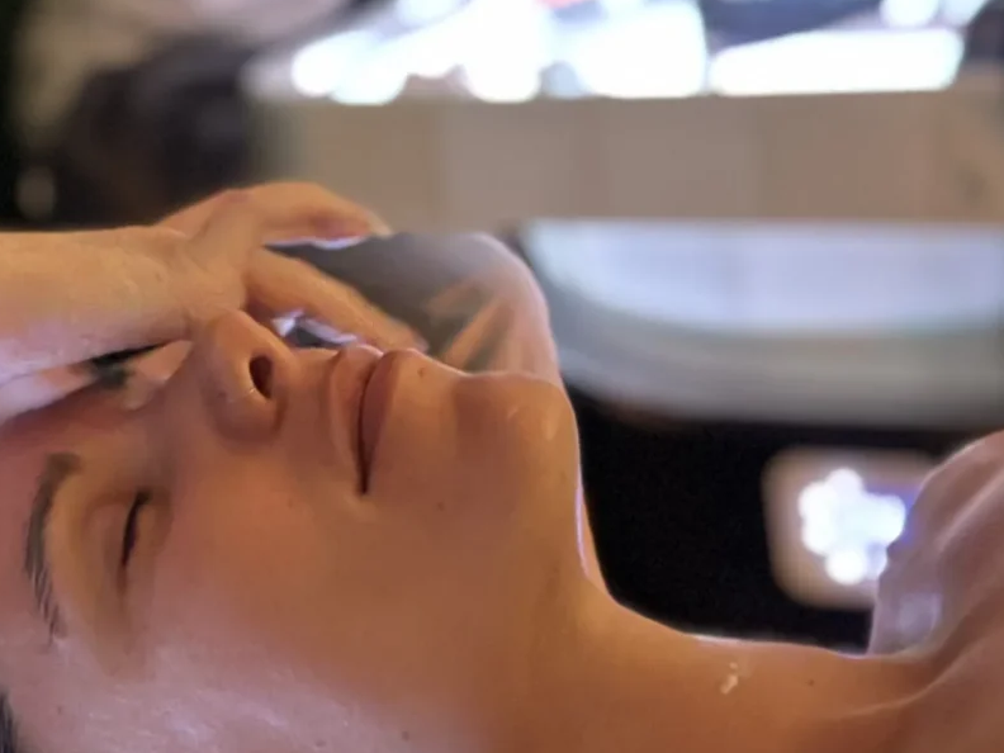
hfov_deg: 21.8
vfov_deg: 17.3
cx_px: -146
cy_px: 89
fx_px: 2436
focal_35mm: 84
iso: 1600
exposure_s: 1/15
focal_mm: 5.7
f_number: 1.5
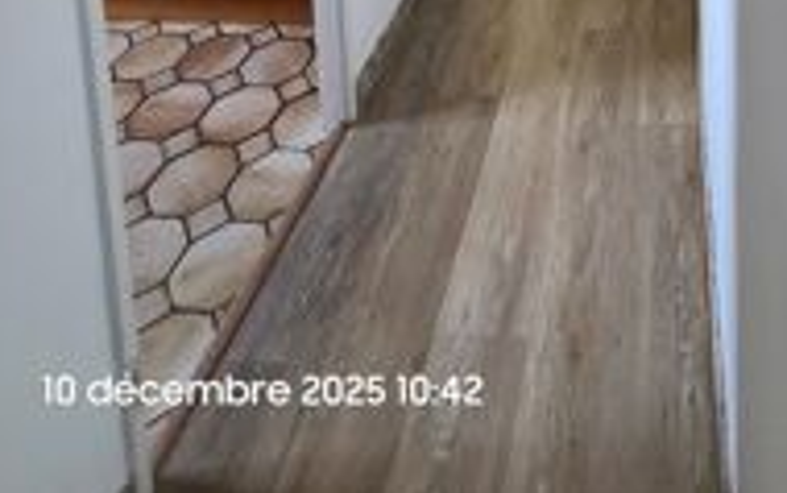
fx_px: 665
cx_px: 621
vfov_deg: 22.7
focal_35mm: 31
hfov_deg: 57.0
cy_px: -387
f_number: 2.2
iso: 320
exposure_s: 1/50
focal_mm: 2.2
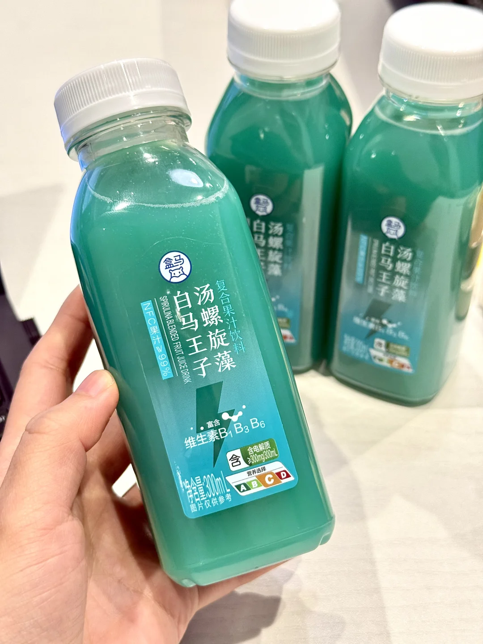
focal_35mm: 48
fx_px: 893
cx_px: 242
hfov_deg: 30.3
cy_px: 322
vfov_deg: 39.7
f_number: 1.78
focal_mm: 6.76
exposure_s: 1/50
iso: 100
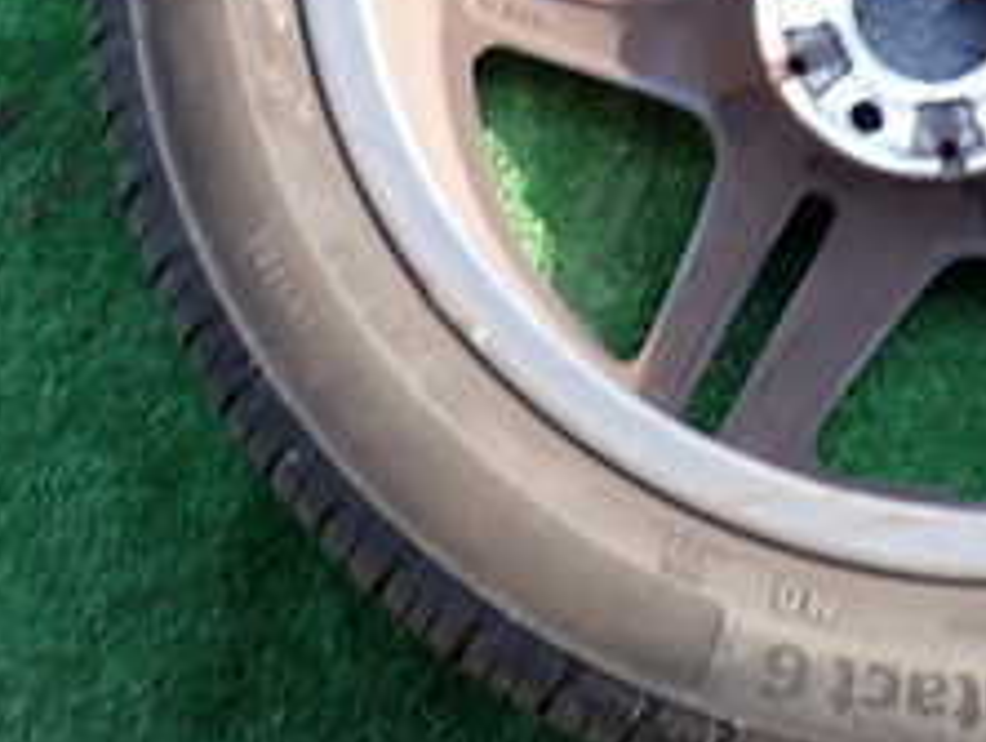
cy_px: -27
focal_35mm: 81
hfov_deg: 23.7
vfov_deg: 17.7
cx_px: 799
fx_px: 2310
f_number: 6.3
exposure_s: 1/30
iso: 100
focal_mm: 5.4
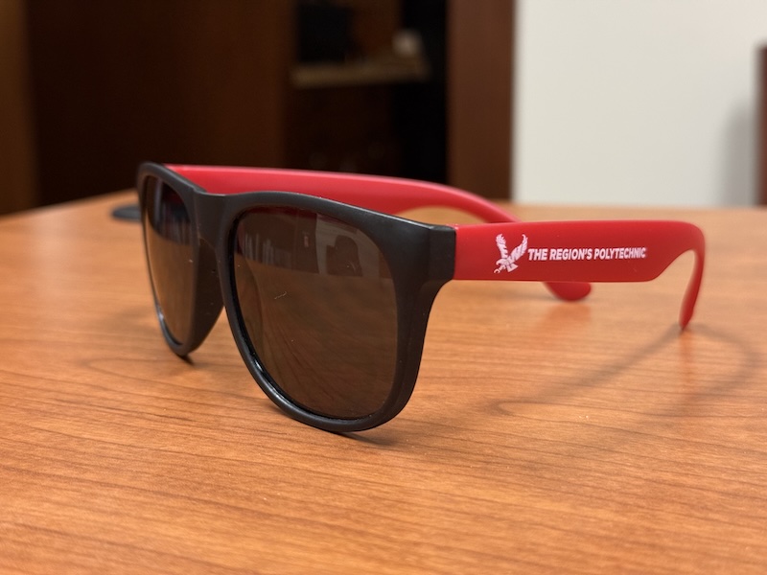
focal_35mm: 48
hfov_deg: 39.7
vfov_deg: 30.3
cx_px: 384
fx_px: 1064
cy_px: 288
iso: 250
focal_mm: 6.76
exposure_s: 1/40
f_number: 1.78
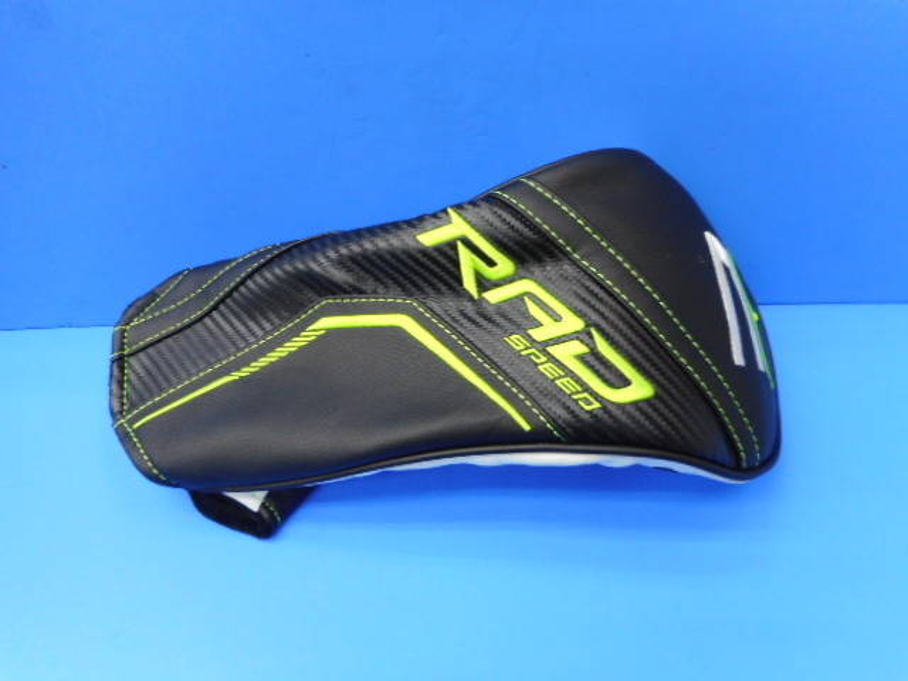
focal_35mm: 25
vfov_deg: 54.9
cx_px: 454
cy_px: 340
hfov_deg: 69.4
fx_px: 656
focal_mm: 4.5
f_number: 3.7
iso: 160
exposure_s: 1/30
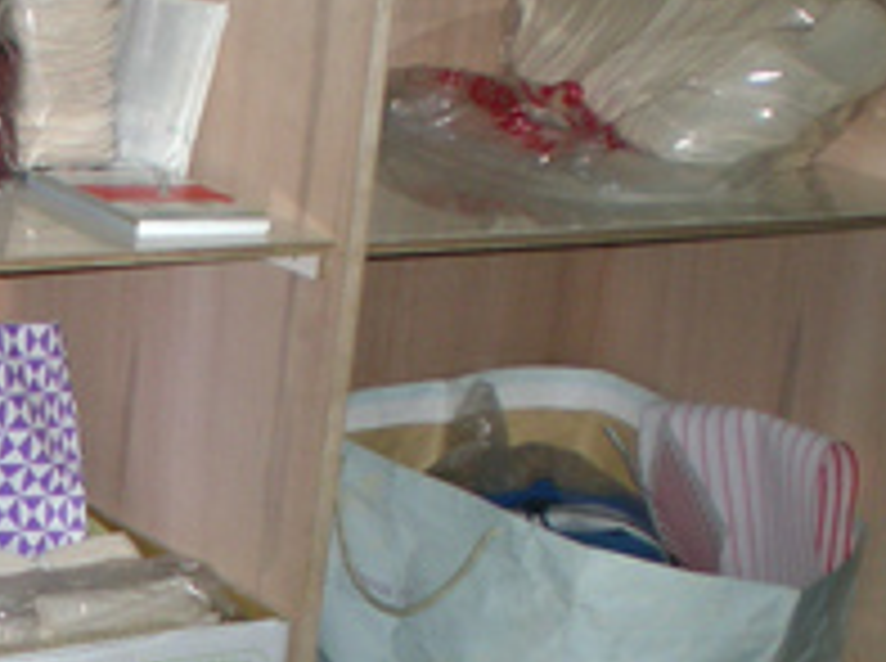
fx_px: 2964
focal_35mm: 116
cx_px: -283
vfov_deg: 12.7
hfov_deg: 16.1
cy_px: 419
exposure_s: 1/60
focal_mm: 6.3
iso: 59
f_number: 3.1
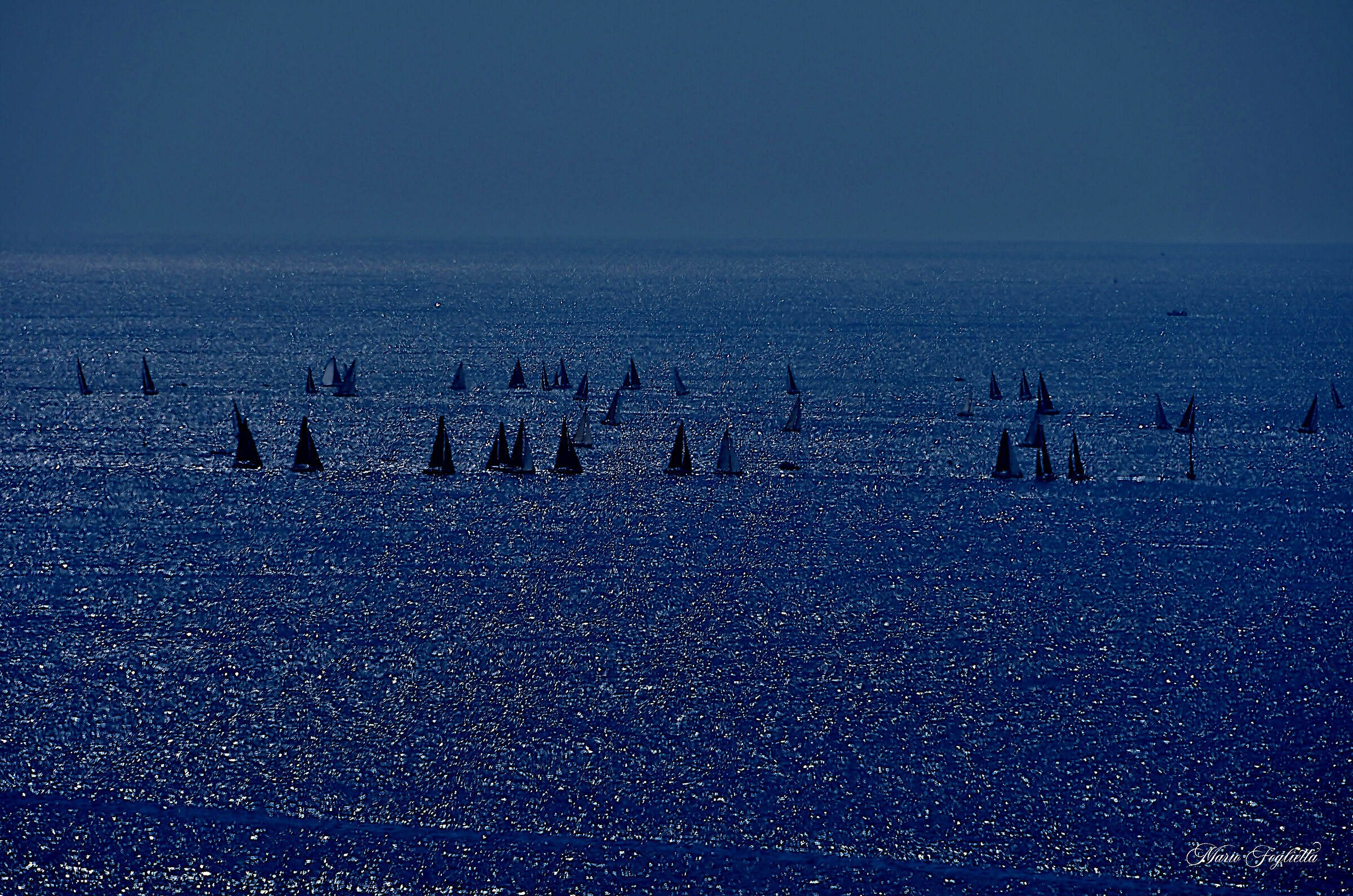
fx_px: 16879
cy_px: 448
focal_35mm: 450
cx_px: 676
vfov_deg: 3.0
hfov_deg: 4.6
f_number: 10
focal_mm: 300
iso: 100
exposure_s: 1/500
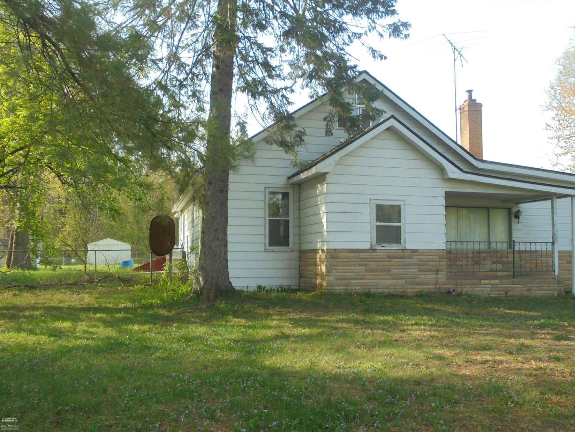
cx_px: 288
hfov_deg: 54.0
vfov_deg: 41.8
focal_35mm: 34
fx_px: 565
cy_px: 216
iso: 160
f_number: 4
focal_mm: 6.1
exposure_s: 1/250
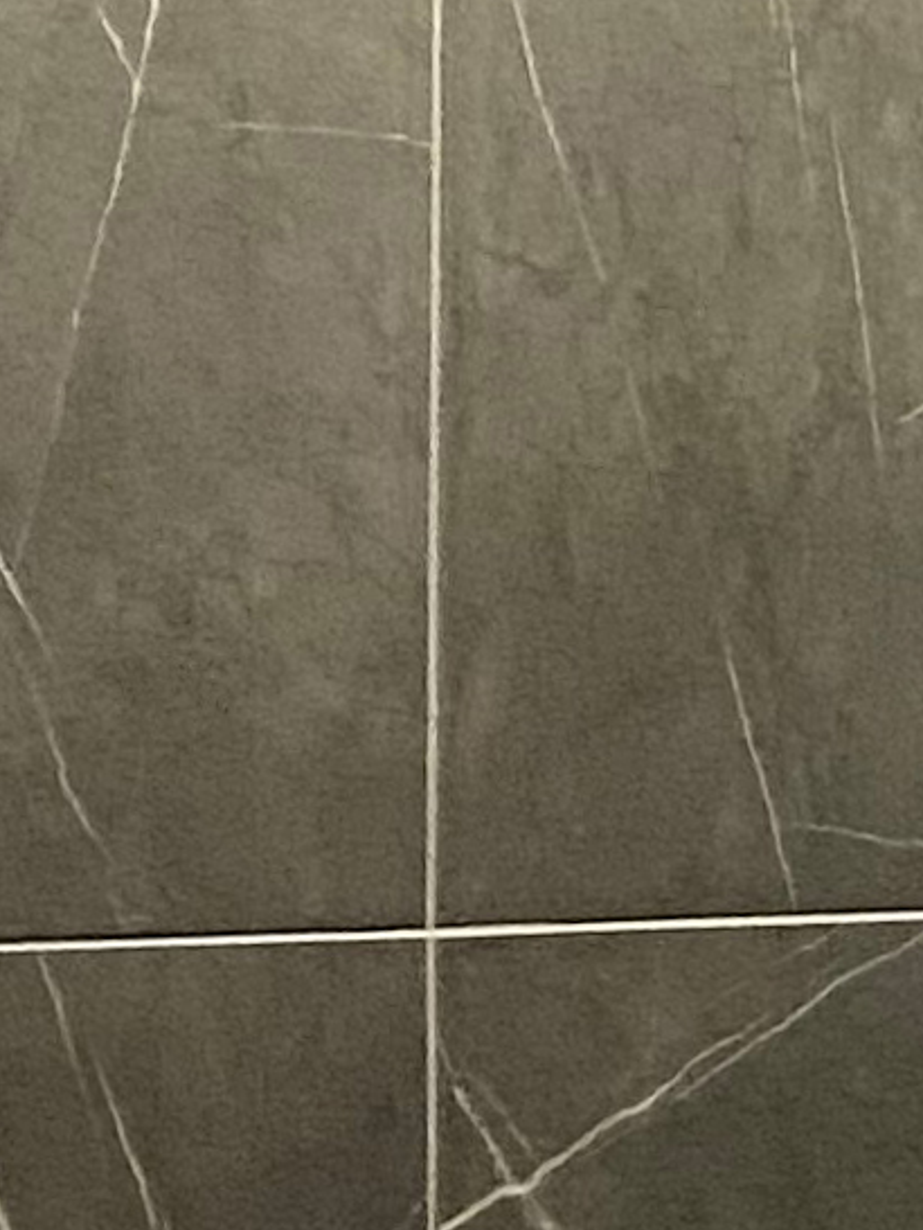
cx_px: 2992
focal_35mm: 188
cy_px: 1267
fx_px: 6679
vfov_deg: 10.4
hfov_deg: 6.9
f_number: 1.8
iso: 320
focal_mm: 4.25
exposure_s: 1/33
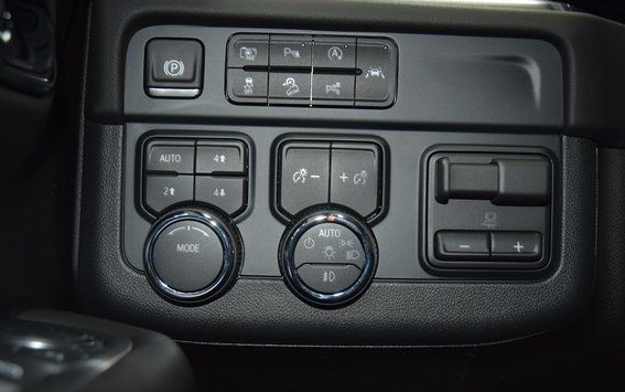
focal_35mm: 47
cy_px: 211
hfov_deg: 43.0
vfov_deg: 27.7
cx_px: 325
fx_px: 794
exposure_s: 1/15
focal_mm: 27
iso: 450
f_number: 3.8
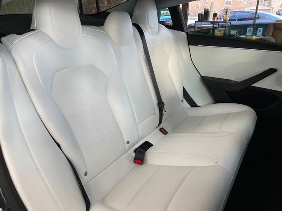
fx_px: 212
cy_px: 106
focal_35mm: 26
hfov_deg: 67.3
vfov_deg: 53.1
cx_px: 141
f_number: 1.6
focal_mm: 4.2
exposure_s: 1/120
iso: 50
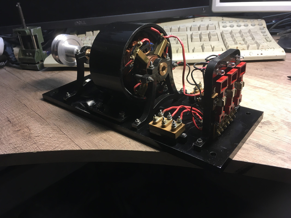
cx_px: 146
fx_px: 244
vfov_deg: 48.2
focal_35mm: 29
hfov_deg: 61.7
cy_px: 109
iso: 64
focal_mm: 4.15
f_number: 2.2
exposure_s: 1/33
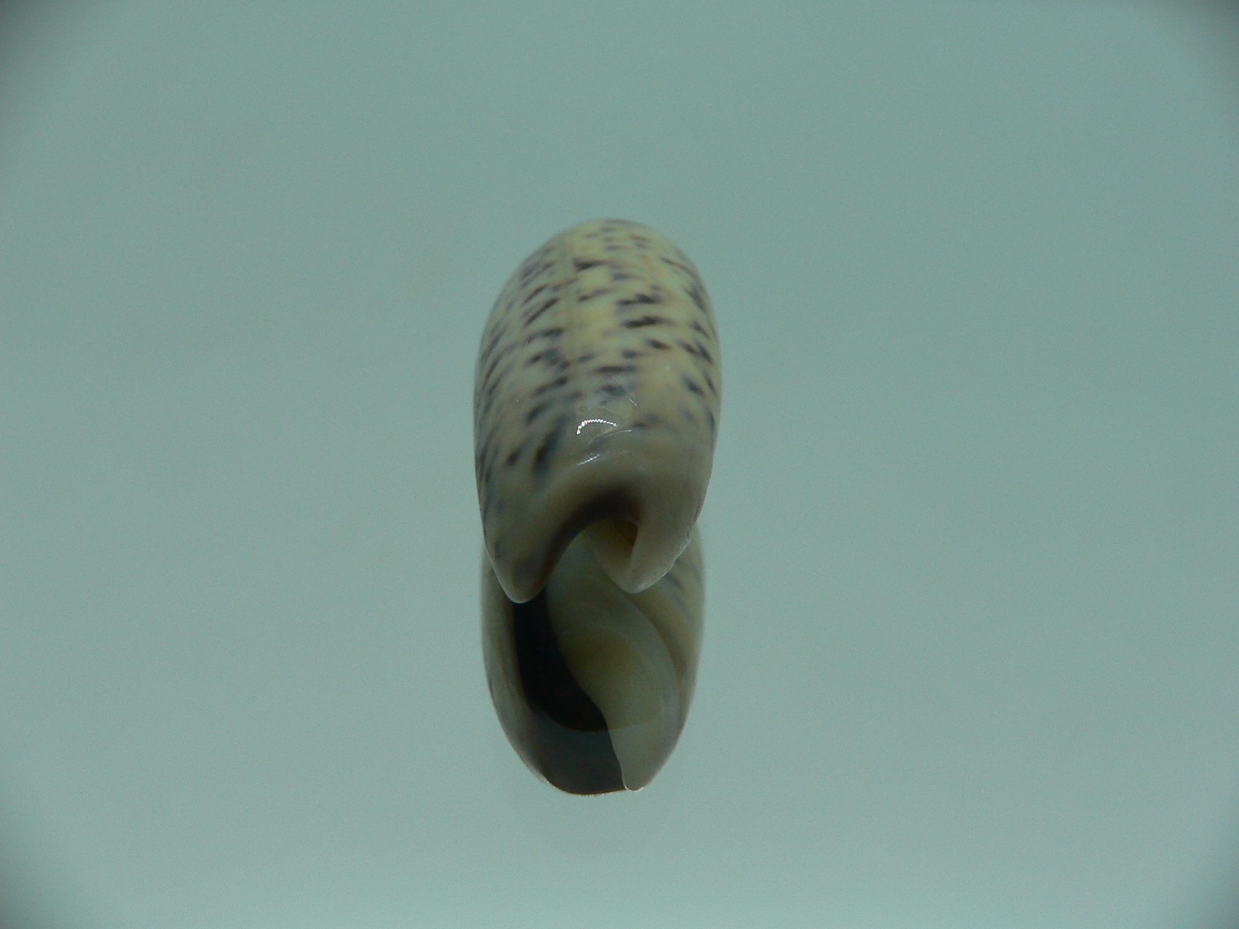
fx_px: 1253
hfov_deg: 52.6
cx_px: 620
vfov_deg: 40.7
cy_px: 464
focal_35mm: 35
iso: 80
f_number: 2.8
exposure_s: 1/80
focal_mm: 4.6
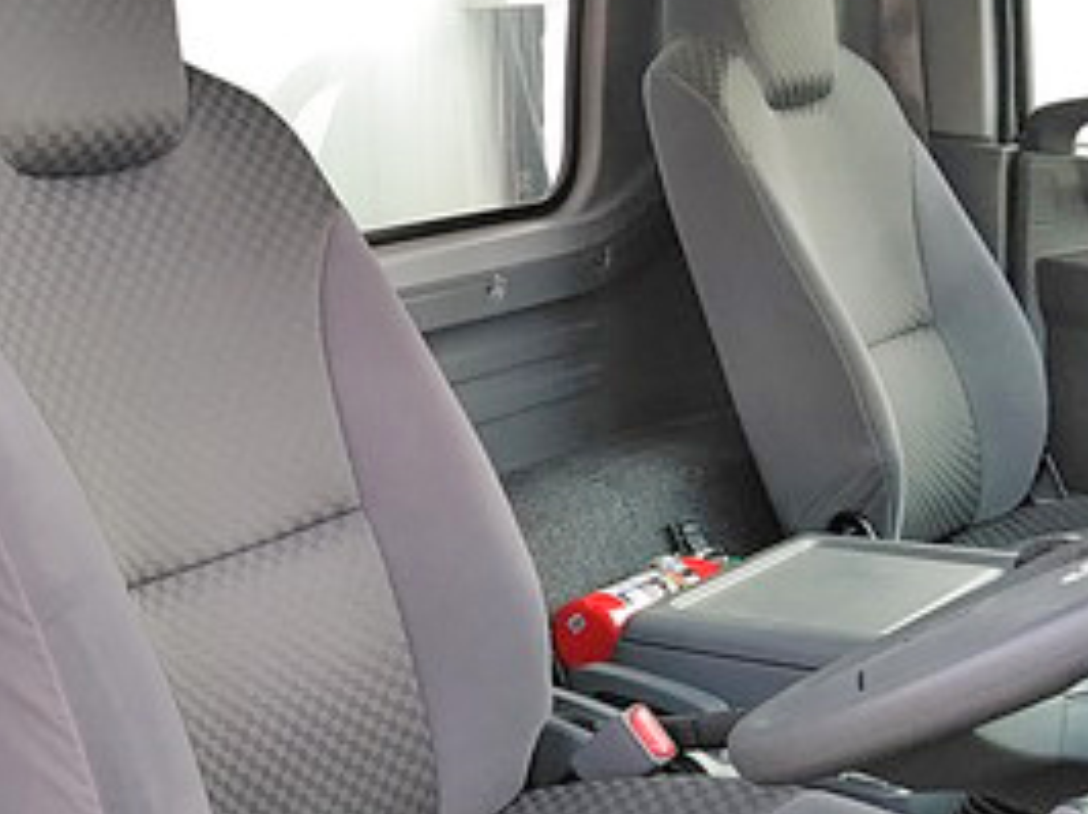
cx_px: 250
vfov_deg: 22.5
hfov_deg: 29.3
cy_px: 491
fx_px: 2041
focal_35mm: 65
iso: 112
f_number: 2.2
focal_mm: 3.46
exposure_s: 1/30
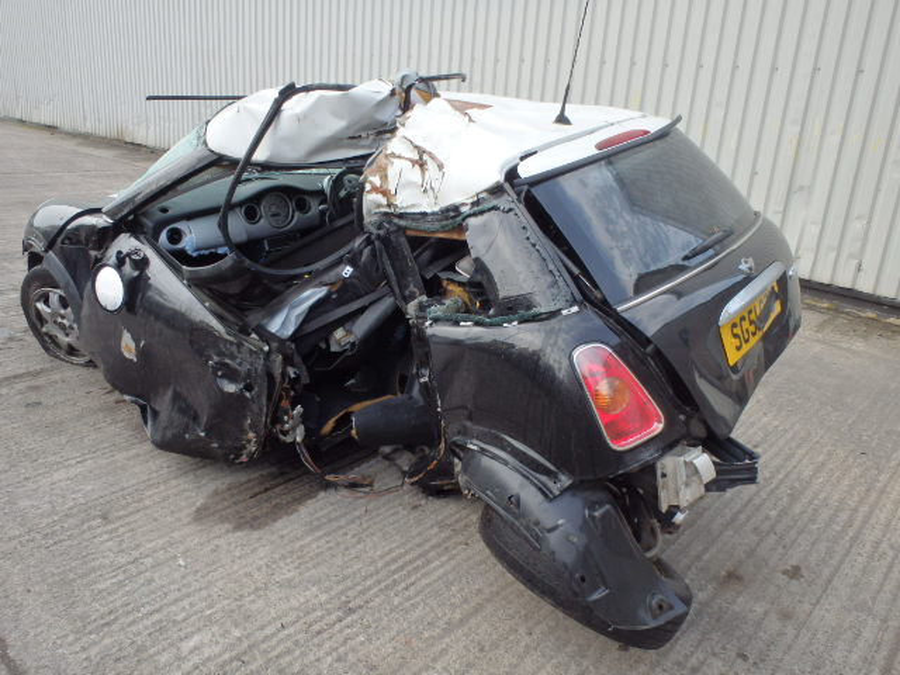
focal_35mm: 28
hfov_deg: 63.4
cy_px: 338
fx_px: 728
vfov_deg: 49.7
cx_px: 450
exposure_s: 1/125
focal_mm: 5
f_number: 3.9
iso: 125
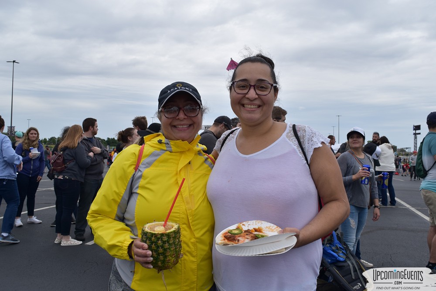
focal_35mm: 30
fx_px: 363
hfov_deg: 61.9
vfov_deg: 43.6
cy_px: 146
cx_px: 218
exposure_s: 1/320
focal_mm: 20
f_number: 9
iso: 200
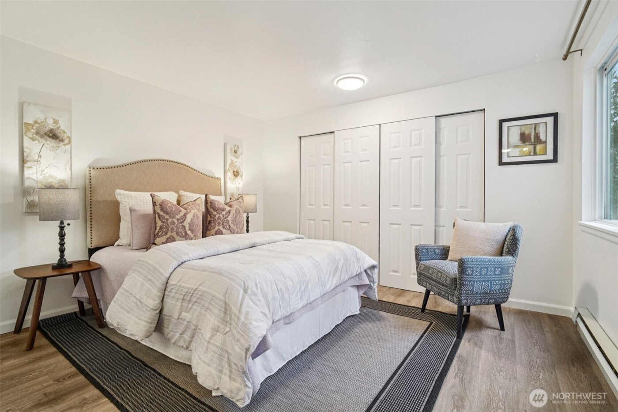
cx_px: 309
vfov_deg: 73.7
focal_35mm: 16
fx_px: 275
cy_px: 206
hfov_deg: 96.7
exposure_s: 1/25
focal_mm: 16
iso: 1600
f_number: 8
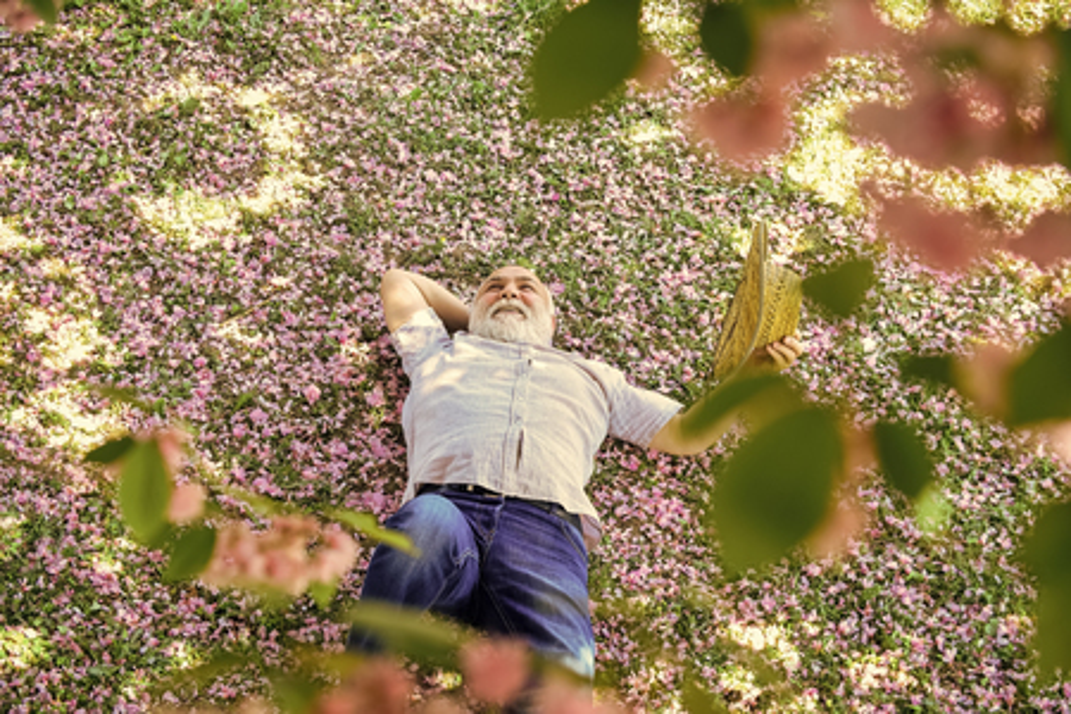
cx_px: 536
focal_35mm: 80
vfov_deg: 17.1
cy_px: 357
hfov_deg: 25.4
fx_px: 2380
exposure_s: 1/250
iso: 200
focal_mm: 80
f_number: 3.5
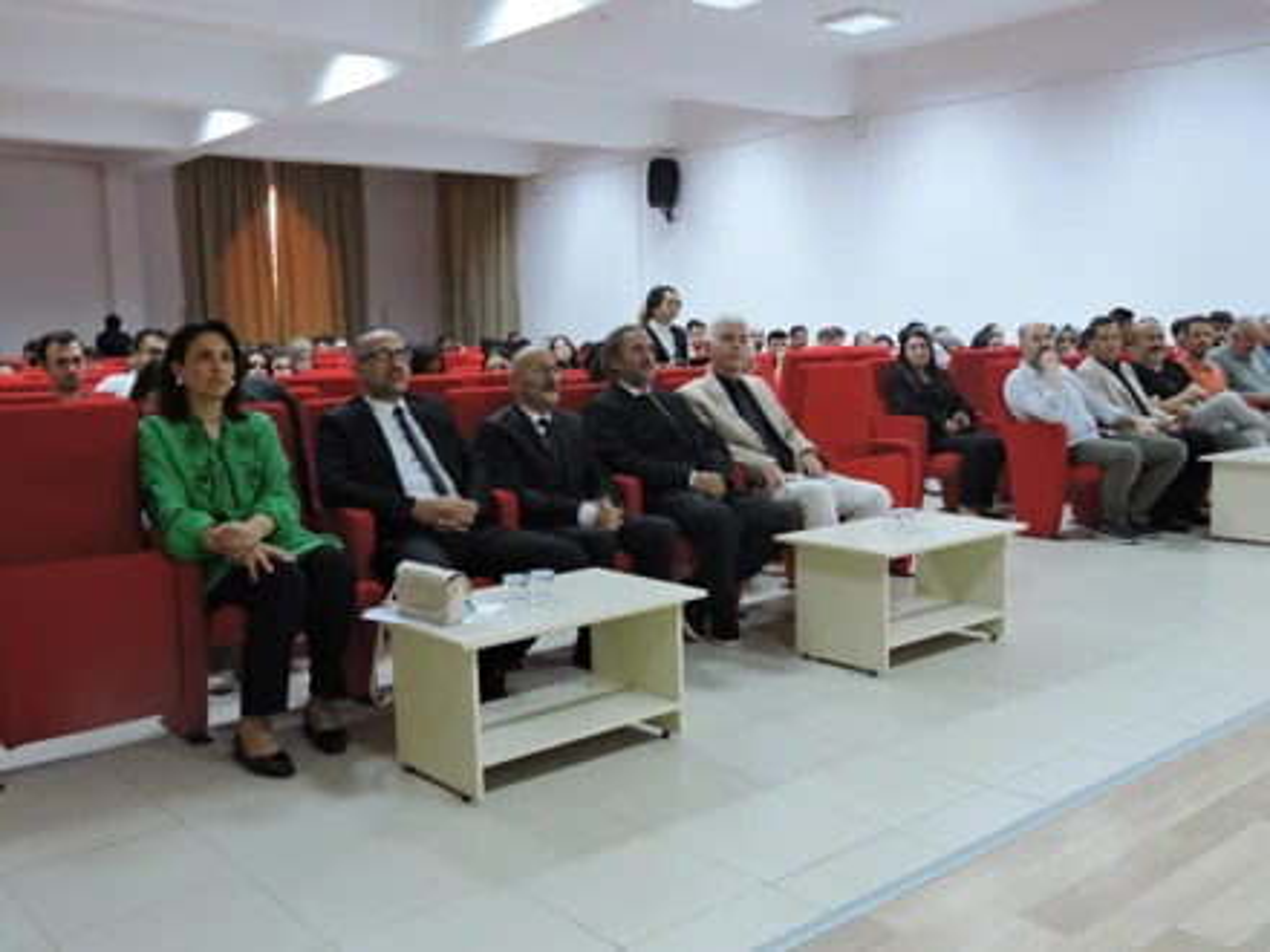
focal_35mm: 33
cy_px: 476
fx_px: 1211
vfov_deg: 42.9
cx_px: 635
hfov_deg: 55.4
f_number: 3.6
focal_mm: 5.9
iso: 400
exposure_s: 1/15
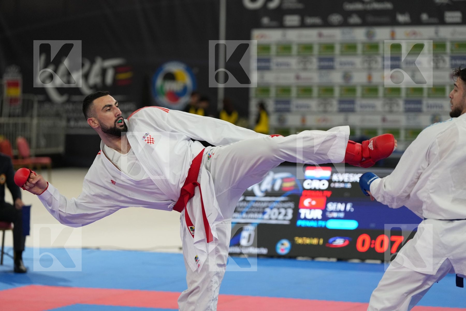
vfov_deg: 10.8
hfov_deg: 16.1
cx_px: 233
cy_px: 156
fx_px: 1644
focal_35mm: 127
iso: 2000
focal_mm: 127
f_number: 2.8
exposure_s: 1/1000
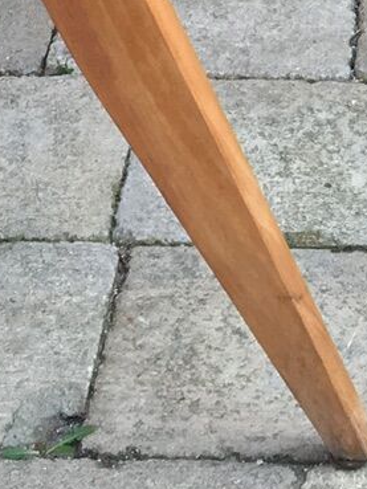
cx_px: 534
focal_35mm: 161
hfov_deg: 9.0
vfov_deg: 11.1
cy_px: -513
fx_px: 2275
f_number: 2.2
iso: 25
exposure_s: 1/50
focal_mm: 4.15
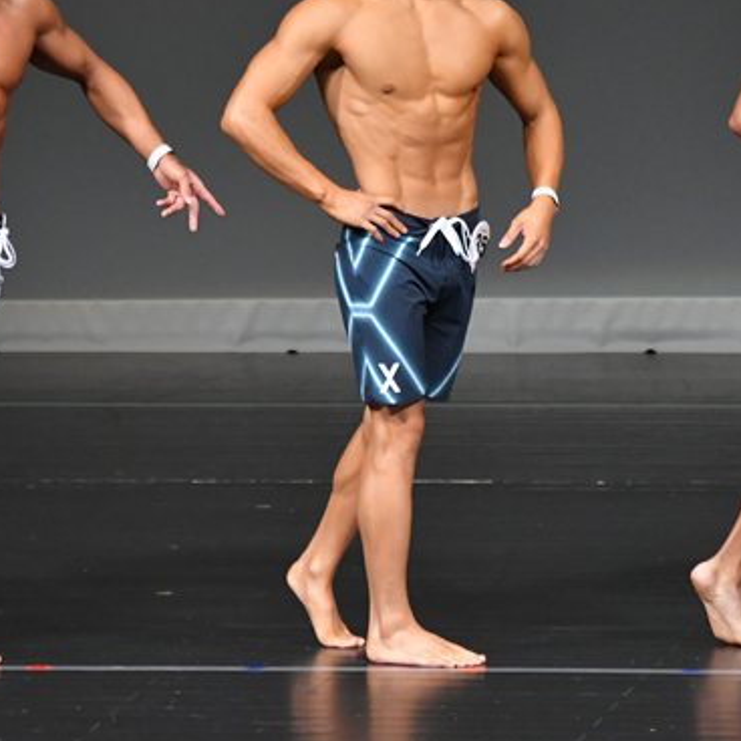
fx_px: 13659
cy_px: 254
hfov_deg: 3.1
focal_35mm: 564
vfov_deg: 3.1
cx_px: 432
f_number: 5.6
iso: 4000
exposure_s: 1/400
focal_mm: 210
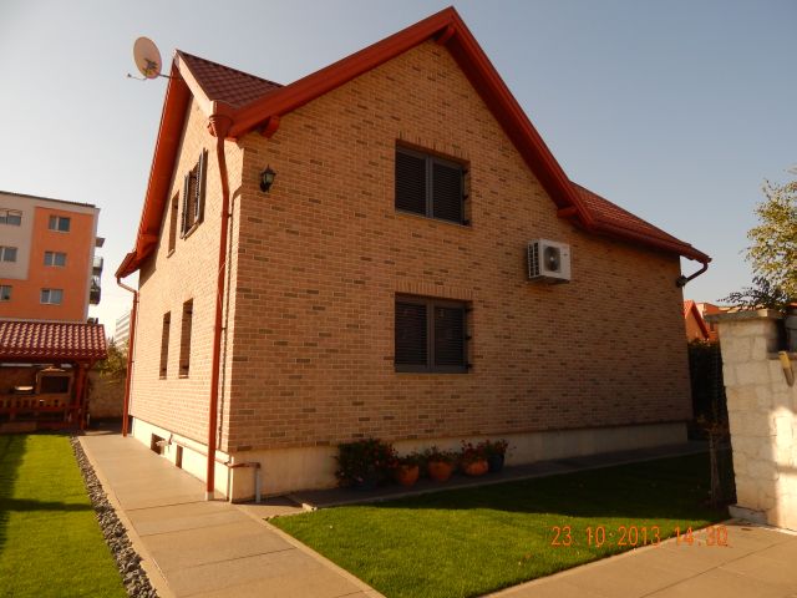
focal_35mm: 23
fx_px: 530
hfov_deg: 73.9
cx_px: 398
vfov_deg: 58.9
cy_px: 299
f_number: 3
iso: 125
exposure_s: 1/1000
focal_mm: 4
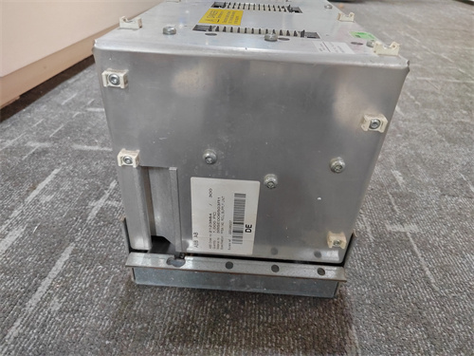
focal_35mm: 23
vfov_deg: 58.9
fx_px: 315
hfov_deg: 73.9
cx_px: 237
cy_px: 178
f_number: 1.9
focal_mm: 5.52
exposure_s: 1/33.3
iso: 2625
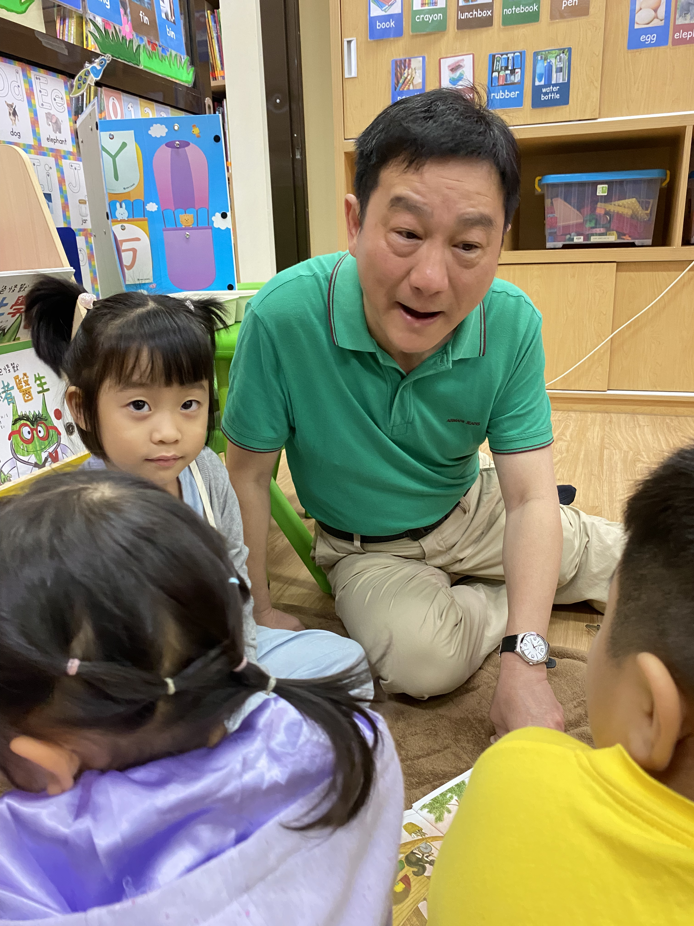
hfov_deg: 53.1
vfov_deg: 67.3
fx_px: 695
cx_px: 347
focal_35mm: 26
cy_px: 463
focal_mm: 4.25
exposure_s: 1/50
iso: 400
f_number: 1.8
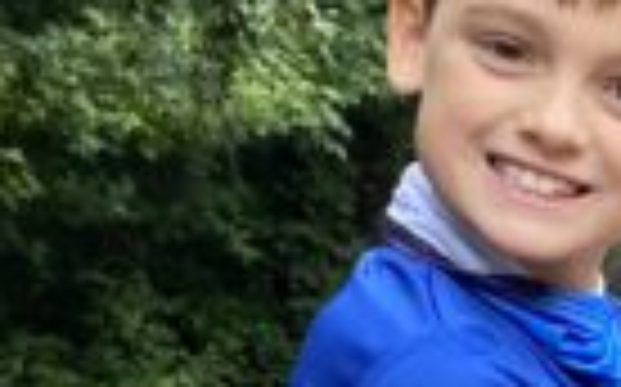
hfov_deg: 12.5
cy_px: 680
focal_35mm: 153
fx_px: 2587
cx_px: 1107
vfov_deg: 8.3
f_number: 1.8
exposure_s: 1/121
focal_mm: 4.25
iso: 64
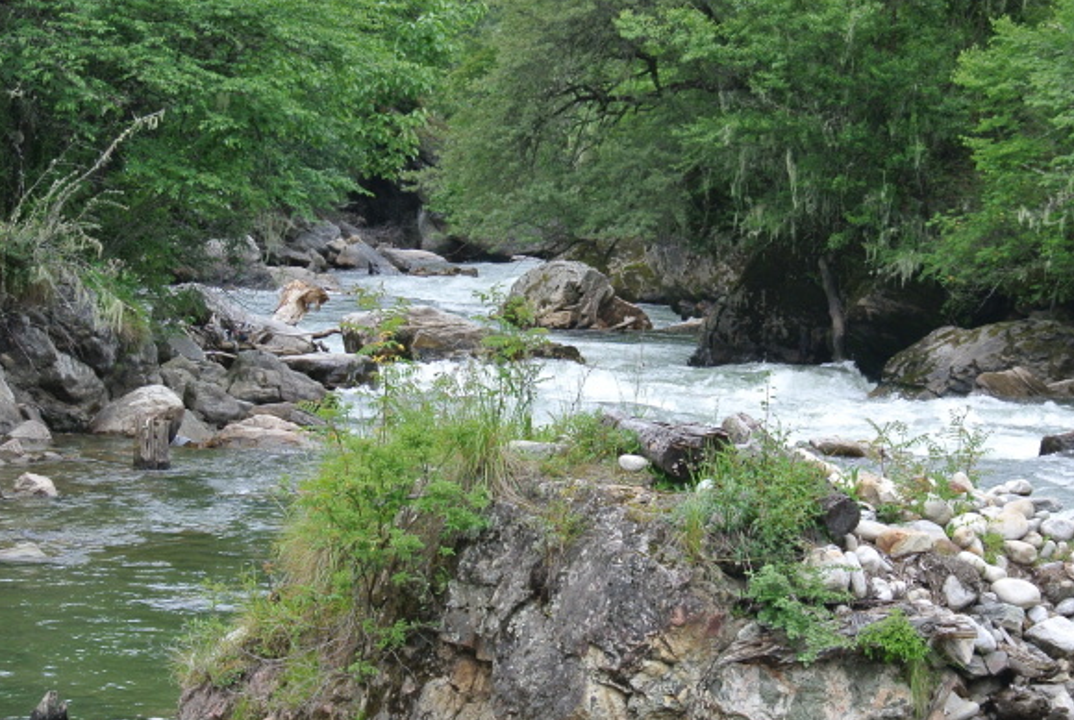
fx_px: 4274
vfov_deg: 9.6
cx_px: 600
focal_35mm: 143
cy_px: 447
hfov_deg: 14.3
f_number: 4
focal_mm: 30
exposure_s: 1/250
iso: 100
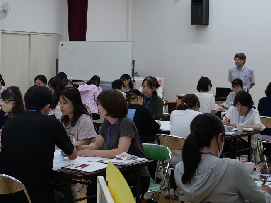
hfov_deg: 36.4
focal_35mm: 52
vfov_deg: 28.0
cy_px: 90
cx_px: 85
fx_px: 407
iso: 320
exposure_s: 1/60
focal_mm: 17
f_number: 4.1
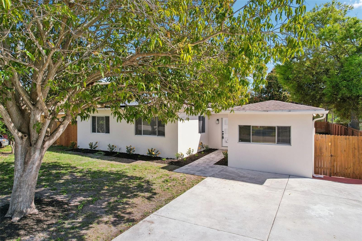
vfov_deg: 57.2
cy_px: 120
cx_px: 181
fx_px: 221
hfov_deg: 78.6
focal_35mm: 22
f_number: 2.8
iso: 110
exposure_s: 1/1250
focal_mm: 8.4
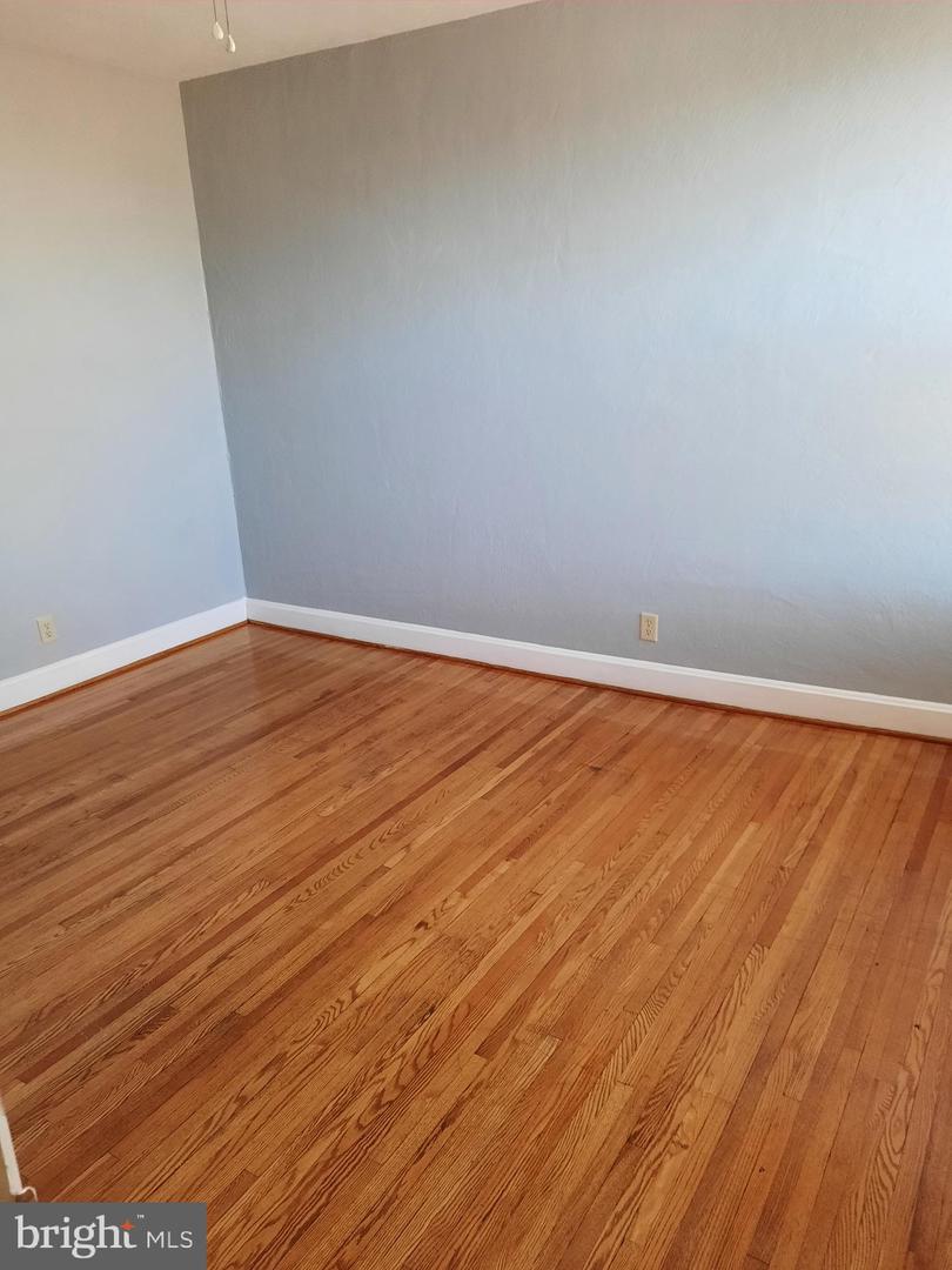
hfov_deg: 54.9
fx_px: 917
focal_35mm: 25
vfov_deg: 69.4
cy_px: 635
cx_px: 476
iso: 400
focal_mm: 4.6
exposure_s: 1/60
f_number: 2
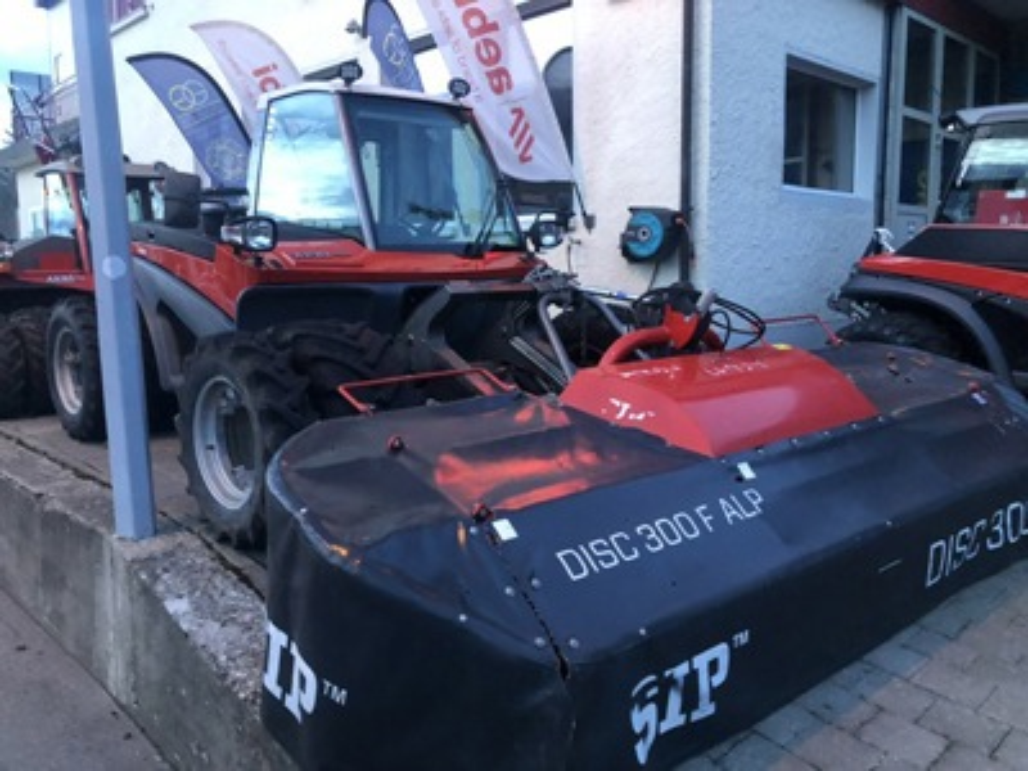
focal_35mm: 28
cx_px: 514
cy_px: 386
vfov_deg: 49.7
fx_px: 832
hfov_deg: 63.4
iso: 100
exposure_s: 1/6
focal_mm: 3.99
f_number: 1.8
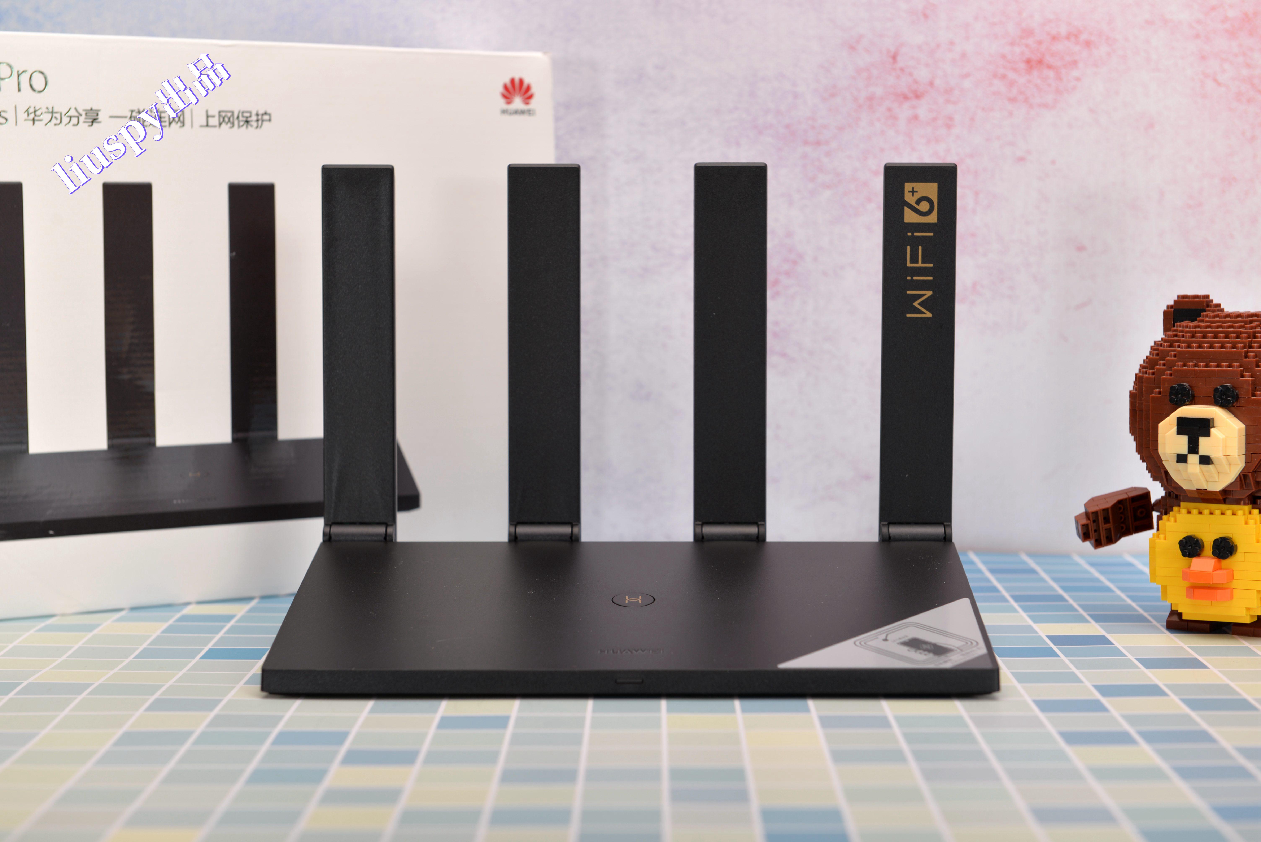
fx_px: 2453
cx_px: 630
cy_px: 421
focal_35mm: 70
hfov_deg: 28.8
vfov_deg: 19.5
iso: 100
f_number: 8
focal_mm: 70
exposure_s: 1/160
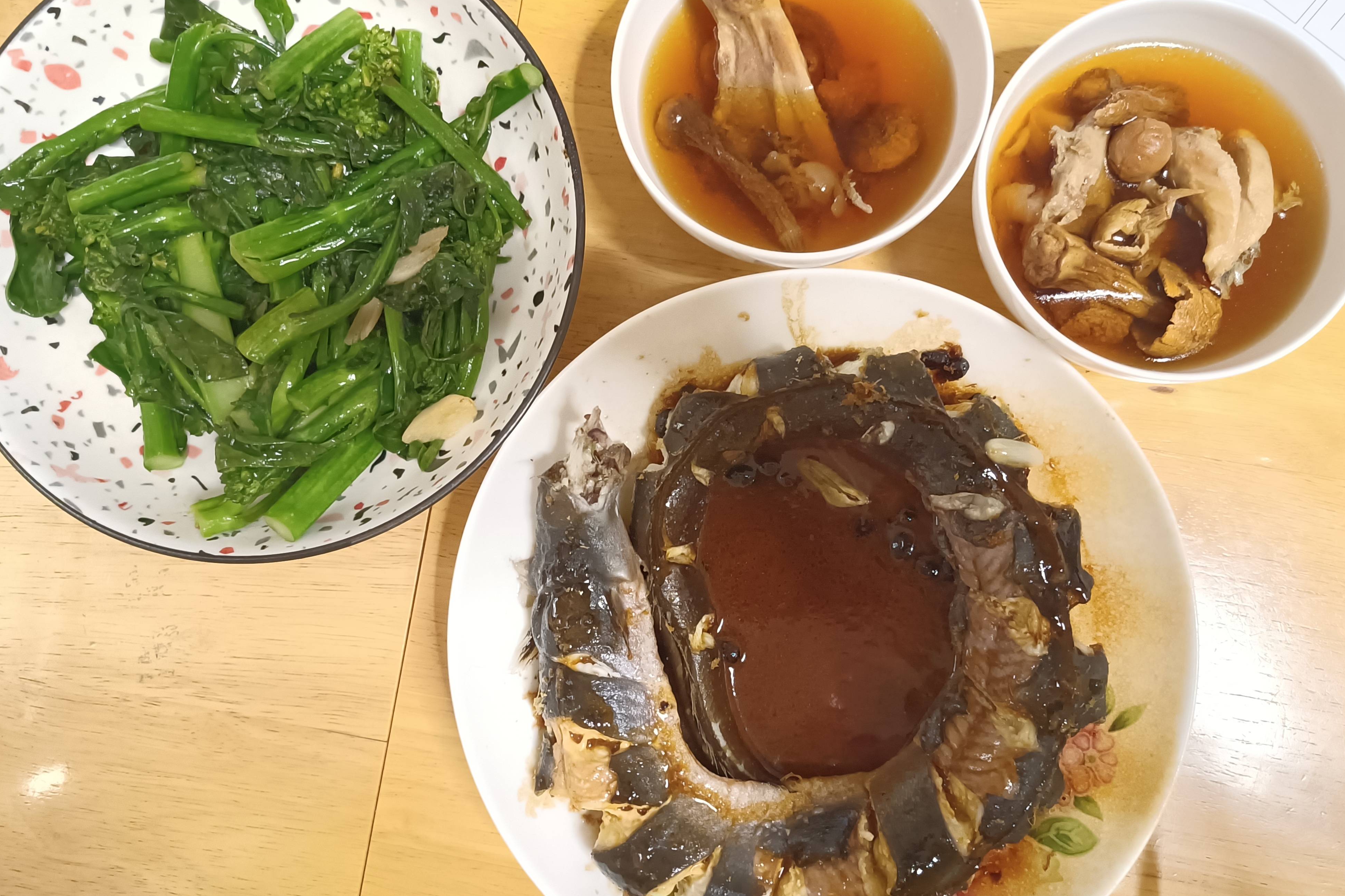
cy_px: 434
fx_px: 1083
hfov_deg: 63.7
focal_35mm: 29
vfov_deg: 45.0
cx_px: 681
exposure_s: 1/20
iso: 6851
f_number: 1.9
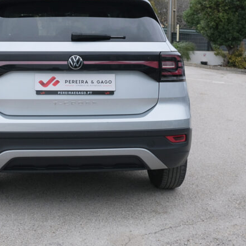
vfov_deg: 28.8
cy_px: 72
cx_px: 76
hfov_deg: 28.8
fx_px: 474
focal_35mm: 59
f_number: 9
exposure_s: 1/125
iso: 640
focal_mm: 20.3
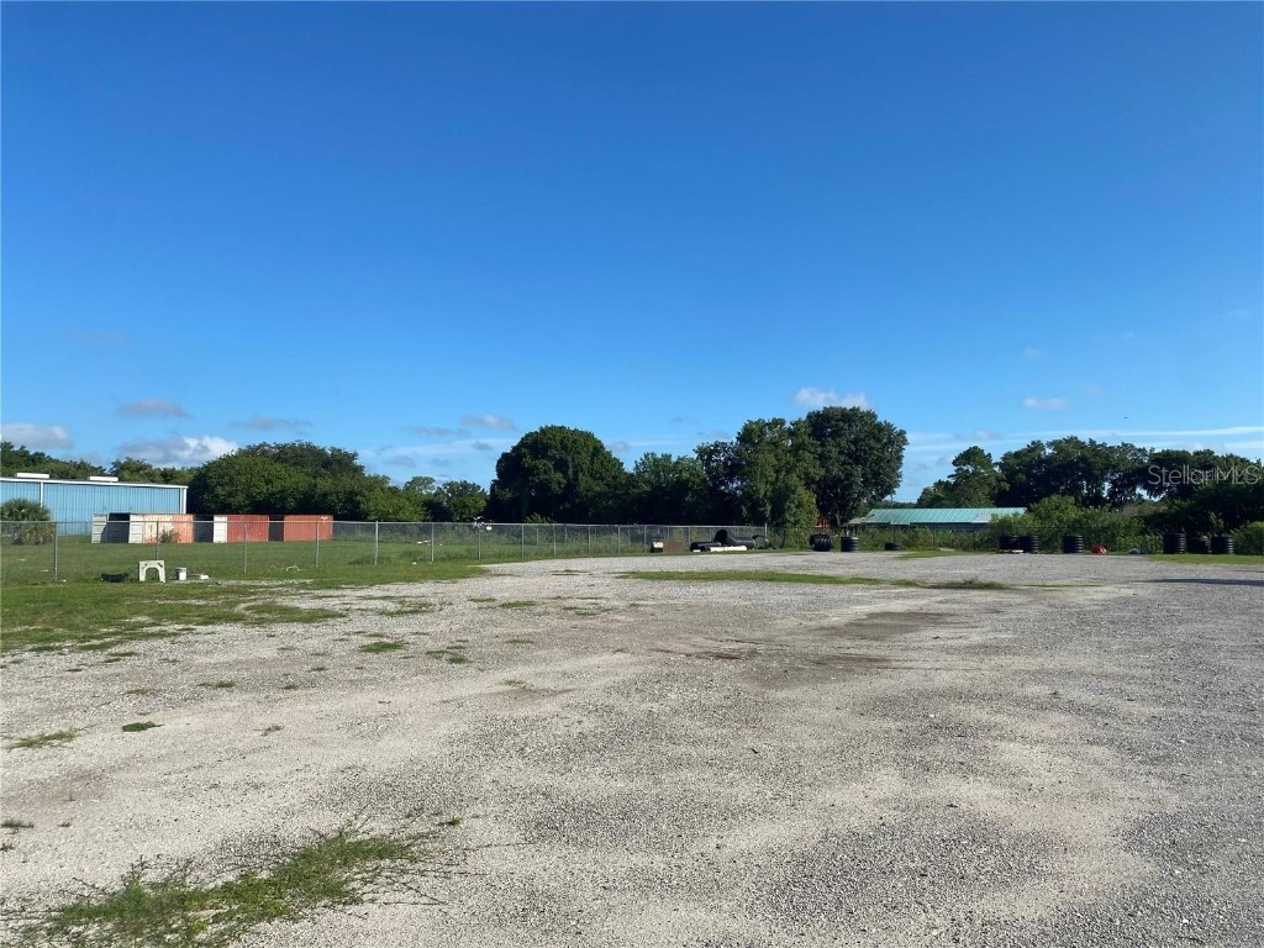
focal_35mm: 26
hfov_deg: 67.3
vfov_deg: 53.1
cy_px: 474
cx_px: 632
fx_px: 949
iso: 32
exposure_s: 1/3300
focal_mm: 4.25
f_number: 1.8
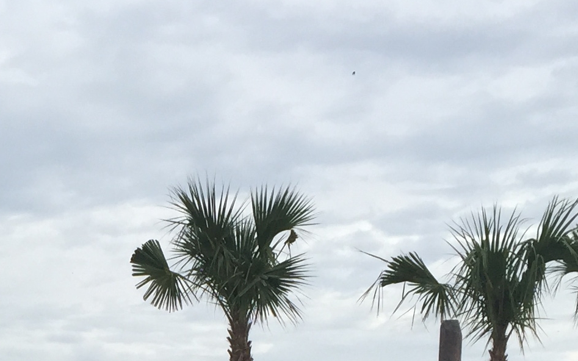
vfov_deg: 11.4
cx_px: -18
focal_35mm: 106
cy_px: 680
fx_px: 1670
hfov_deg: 19.0
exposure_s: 1/1014
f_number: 2.2
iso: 32
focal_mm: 4.15
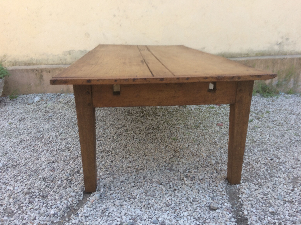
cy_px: 112
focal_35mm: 29
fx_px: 252
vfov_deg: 48.2
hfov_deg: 61.7
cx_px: 150
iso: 32
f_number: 2.2
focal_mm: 4.15
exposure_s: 1/100
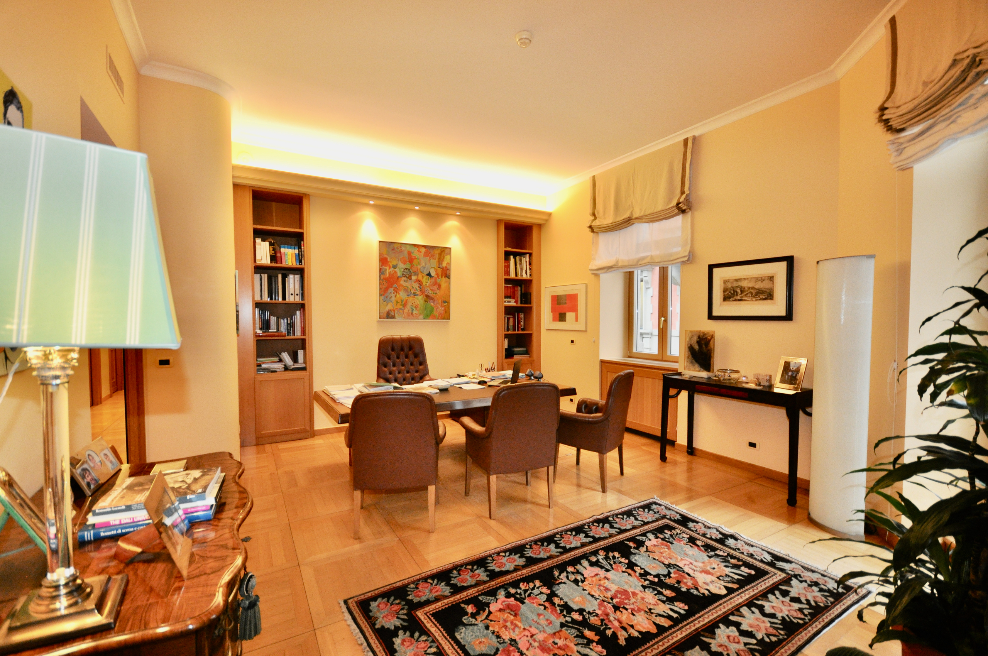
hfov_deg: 100.5
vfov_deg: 77.2
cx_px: 494
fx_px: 411
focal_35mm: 15
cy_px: 328
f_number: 4
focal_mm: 10
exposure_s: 1/60
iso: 800
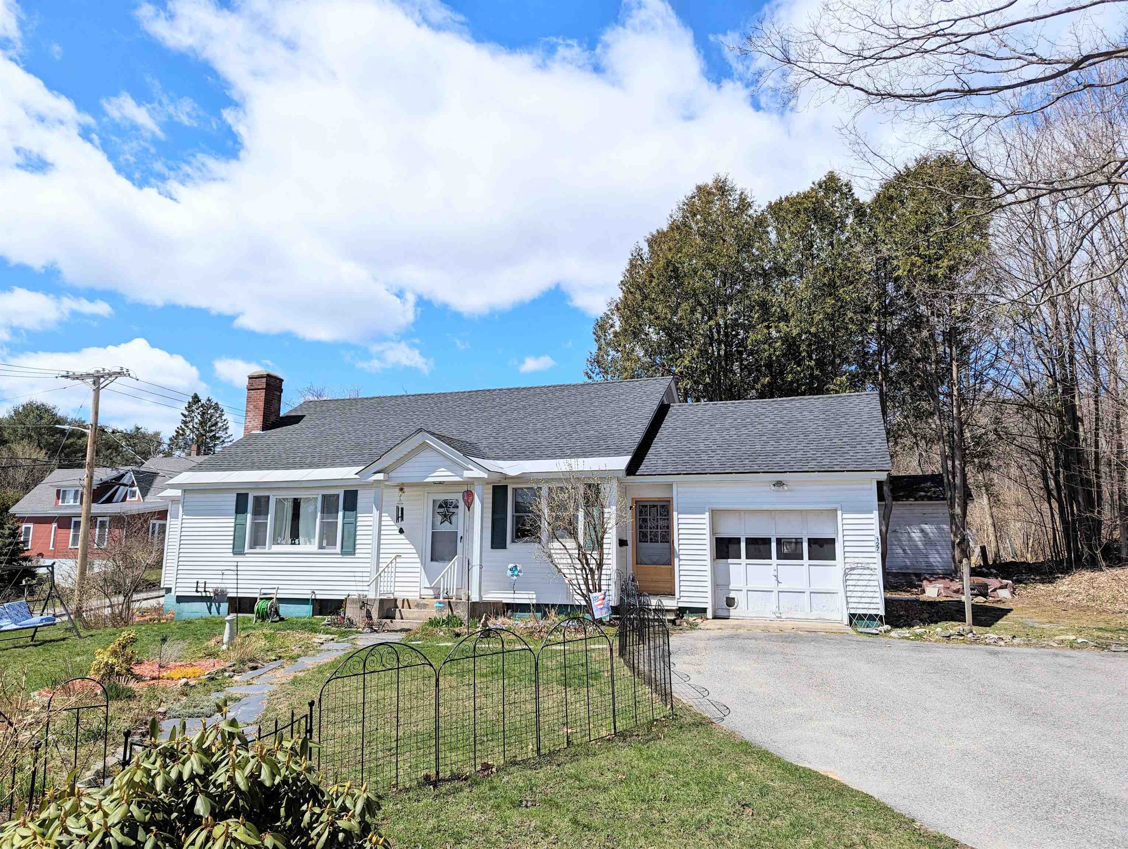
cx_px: 564
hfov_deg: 71.5
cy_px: 424
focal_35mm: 24
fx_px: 783
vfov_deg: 56.9
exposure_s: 1/3236
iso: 48
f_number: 1.85
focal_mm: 6.81
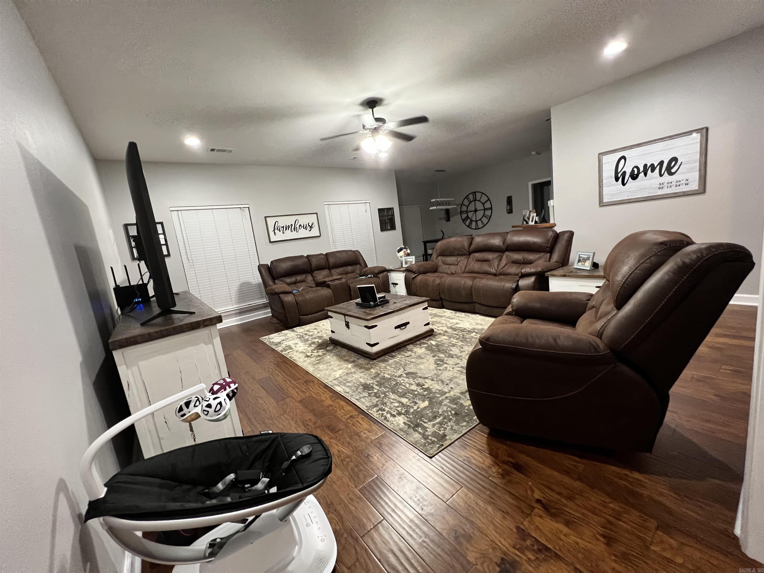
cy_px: 286
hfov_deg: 106.2
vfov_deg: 89.9
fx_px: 287
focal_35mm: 13
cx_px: 382
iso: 640
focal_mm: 1.57
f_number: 1.8
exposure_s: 1/60
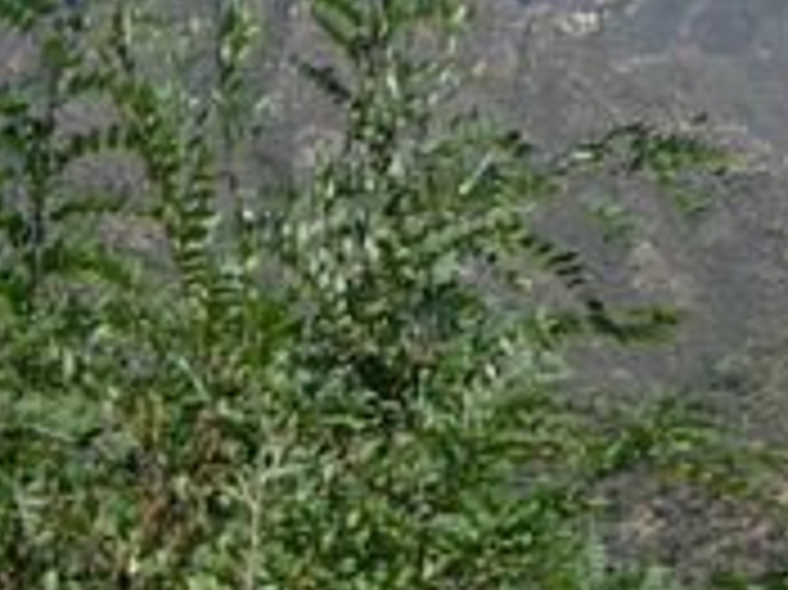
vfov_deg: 6.0
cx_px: 928
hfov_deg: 8.0
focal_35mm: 247
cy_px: 221
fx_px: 5619
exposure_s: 1/296
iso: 50
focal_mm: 7.5
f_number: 5.4
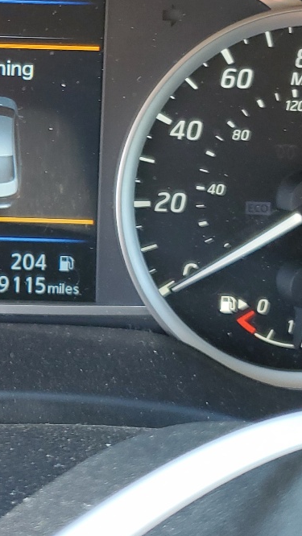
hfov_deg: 17.2
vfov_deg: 30.3
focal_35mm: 68
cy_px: 116
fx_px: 967
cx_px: -28
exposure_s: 1/120
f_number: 1.5
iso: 57
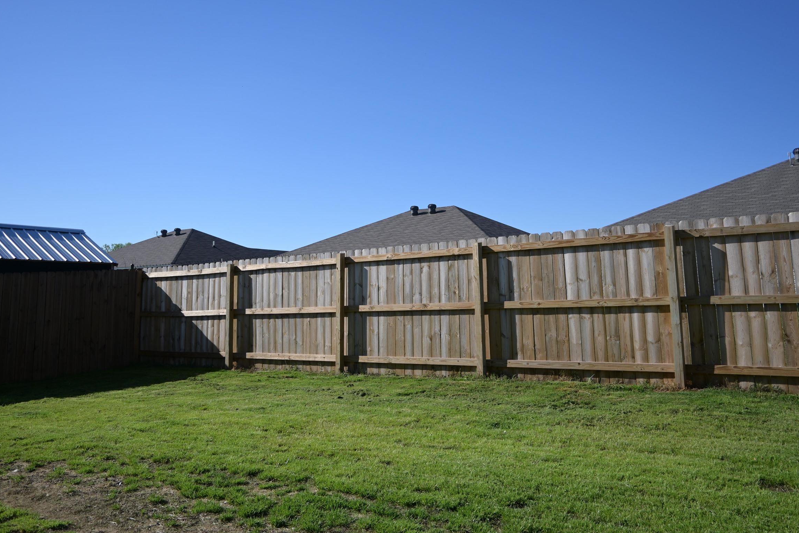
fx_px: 710
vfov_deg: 40.8
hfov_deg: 58.7
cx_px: 390
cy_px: 194
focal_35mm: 32
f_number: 3.5
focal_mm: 16
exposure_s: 1/2000
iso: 110
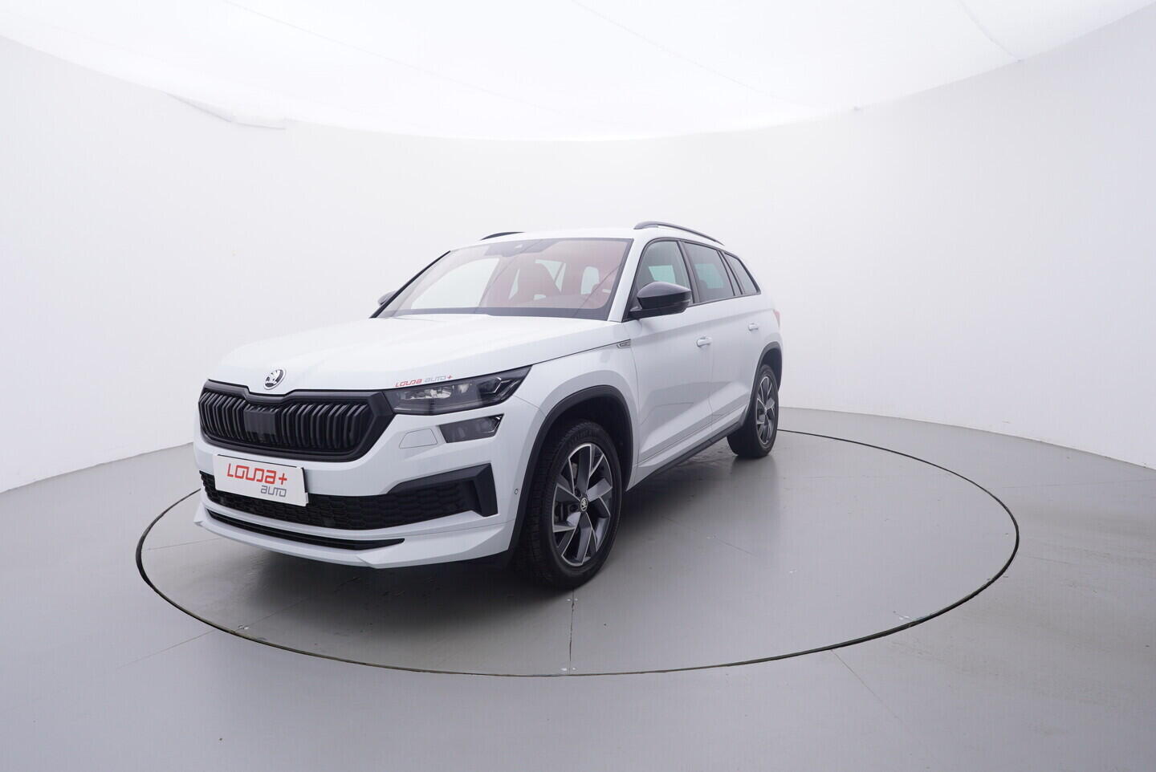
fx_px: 723
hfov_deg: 77.3
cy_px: 386
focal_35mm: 22
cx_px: 578
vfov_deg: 56.2
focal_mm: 15
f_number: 5
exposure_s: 1/80
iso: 200
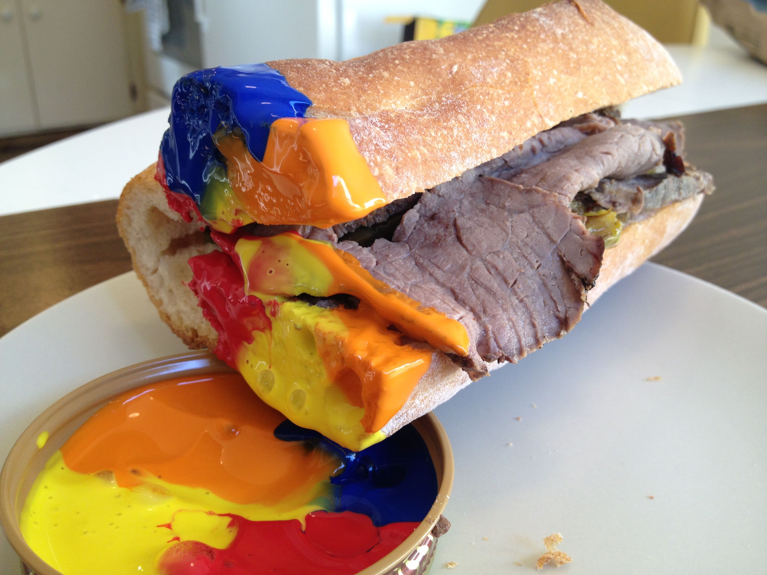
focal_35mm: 35
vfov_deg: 40.7
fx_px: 776
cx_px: 384
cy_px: 288
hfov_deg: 52.6
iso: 64
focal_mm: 4.28
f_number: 2.4
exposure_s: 1/40
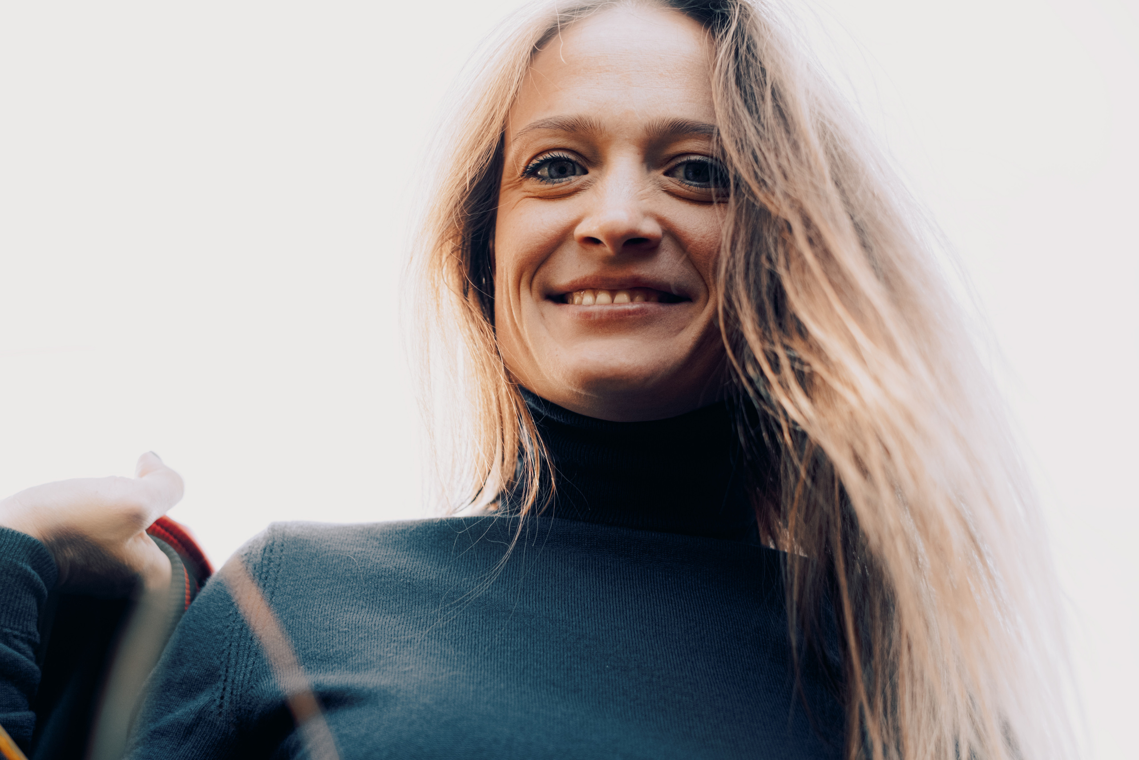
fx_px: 1677
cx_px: 570
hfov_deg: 37.5
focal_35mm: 53
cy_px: 380
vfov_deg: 25.5
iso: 400
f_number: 2.5
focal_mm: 35
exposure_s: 1/500
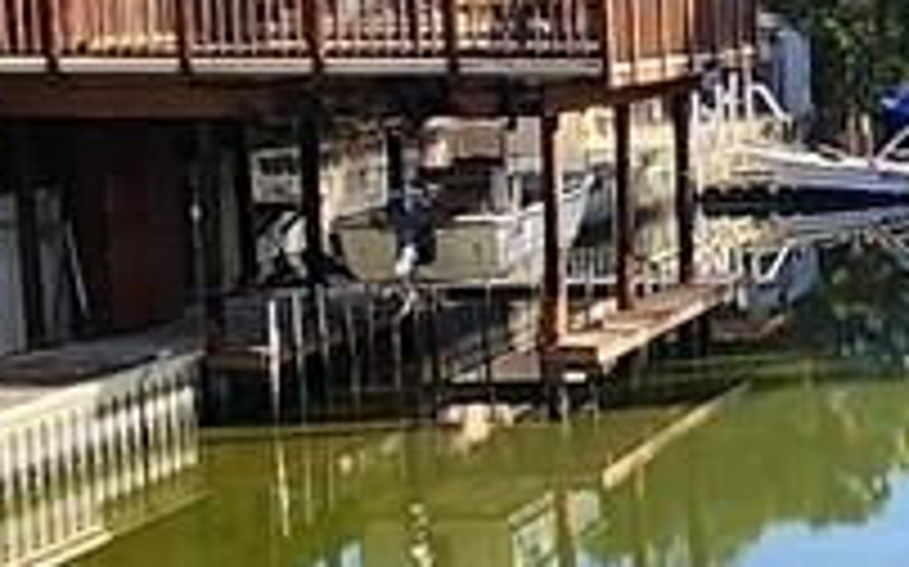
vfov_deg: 12.0
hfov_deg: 18.2
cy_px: 392
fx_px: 2699
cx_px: 1084
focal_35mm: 109
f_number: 2.2
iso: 50
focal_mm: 2.2
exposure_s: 1/1242
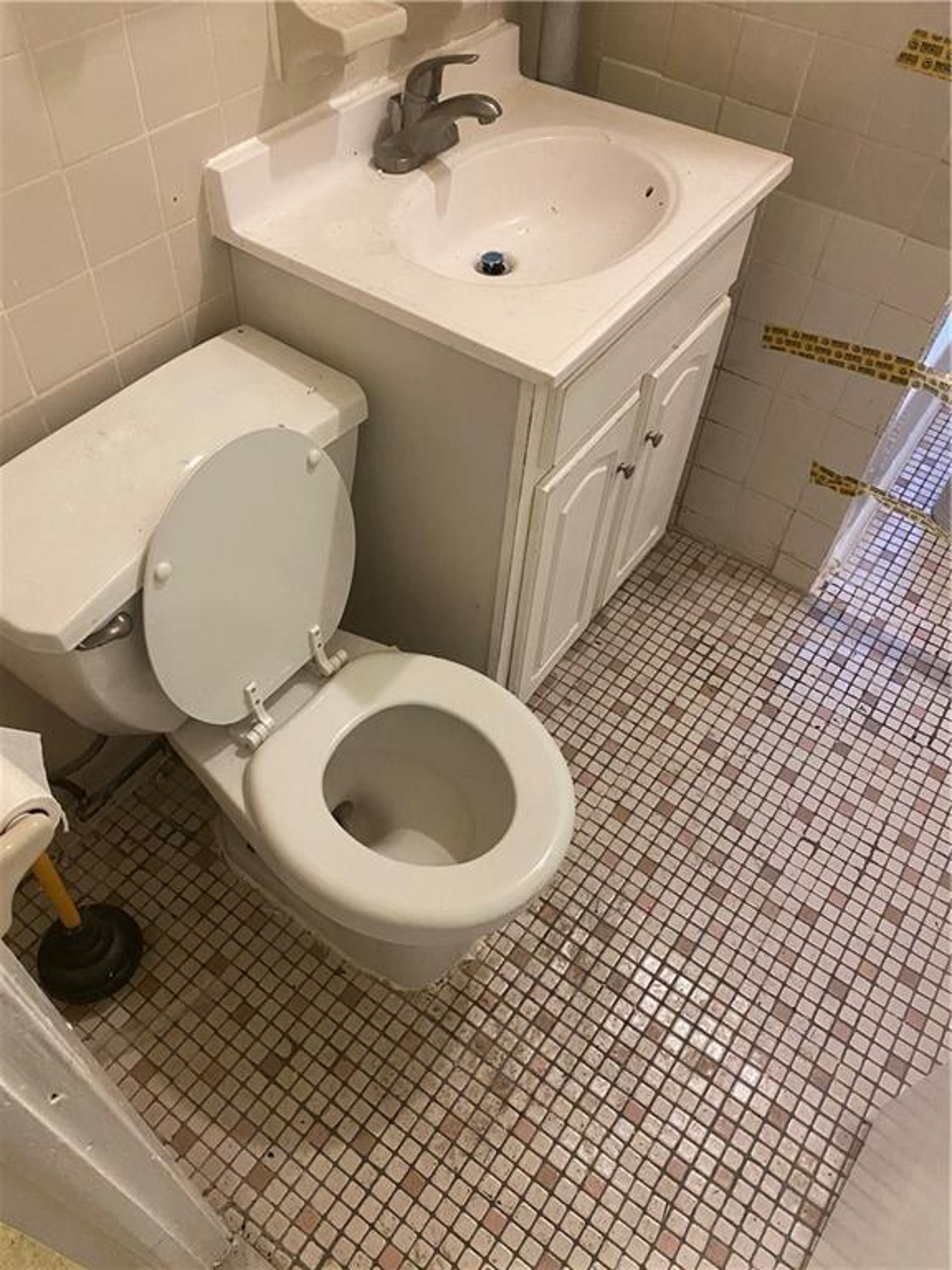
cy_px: 635
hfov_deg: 53.1
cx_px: 476
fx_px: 953
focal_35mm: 26
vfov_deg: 67.3
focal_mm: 4.25
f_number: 1.8
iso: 400
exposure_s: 1/40
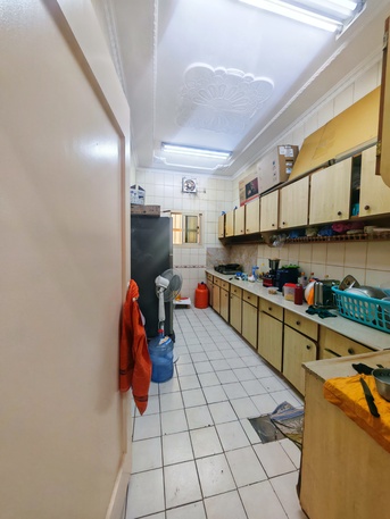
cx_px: 195
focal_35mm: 13
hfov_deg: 89.9
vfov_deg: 106.2
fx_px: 195
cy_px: 260
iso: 80
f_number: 2
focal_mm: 1.82
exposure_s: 1/60
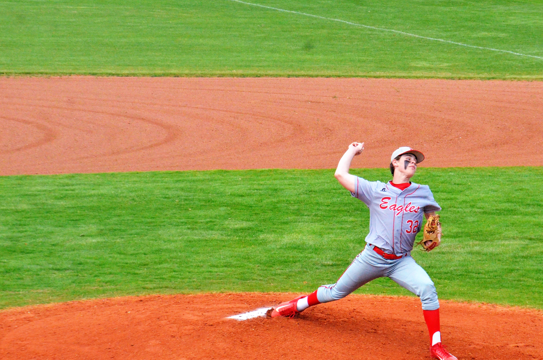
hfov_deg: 9.2
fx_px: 3367
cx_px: 383
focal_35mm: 224
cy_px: 202
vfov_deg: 6.1
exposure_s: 1/1600
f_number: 10
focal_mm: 105
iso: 4000
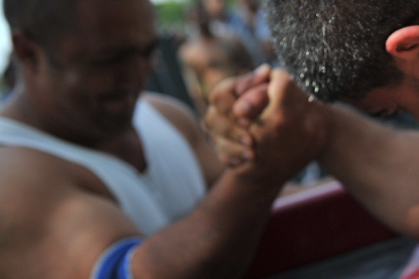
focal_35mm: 71
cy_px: 207
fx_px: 826
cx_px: 401
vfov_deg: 19.0
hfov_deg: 27.1
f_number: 3.5
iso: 200
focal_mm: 36
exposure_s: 1/1250
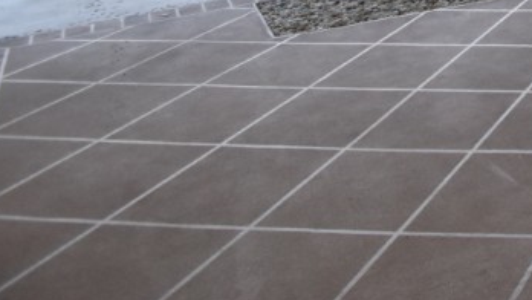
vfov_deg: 18.4
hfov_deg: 25.9
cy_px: -233
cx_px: 847
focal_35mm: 52
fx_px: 734
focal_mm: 10
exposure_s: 1/750
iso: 800
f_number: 3.5
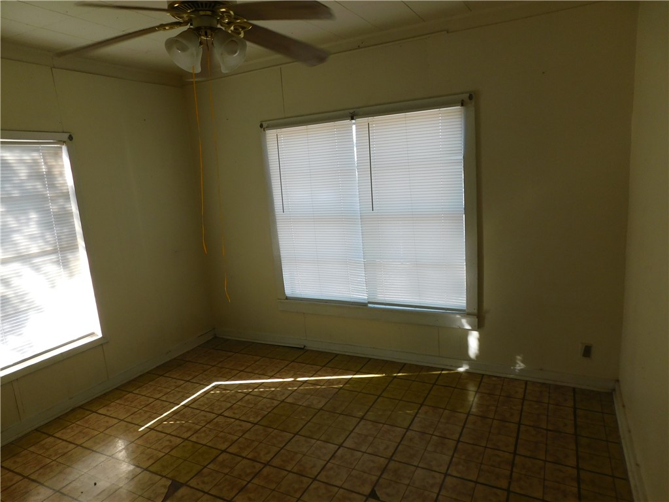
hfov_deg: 73.9
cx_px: 334
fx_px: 445
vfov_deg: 58.9
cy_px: 251
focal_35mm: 23
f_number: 3
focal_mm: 4
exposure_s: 1/100
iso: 125
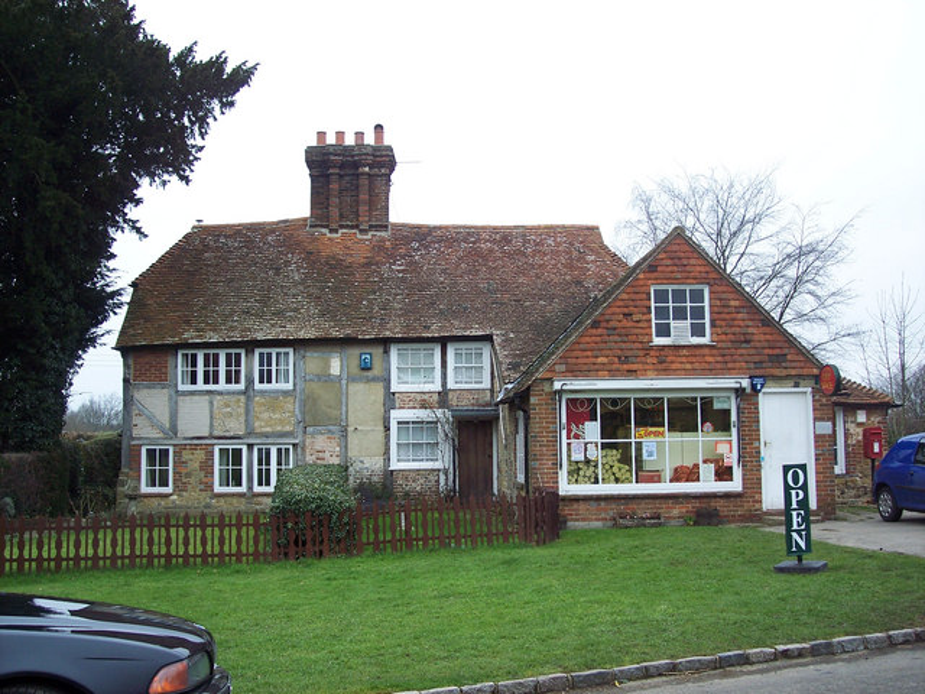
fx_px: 1042
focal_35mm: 39
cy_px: 347
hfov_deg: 47.9
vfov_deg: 36.8
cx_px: 462
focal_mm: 8
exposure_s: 1/90
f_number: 3.4
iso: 100
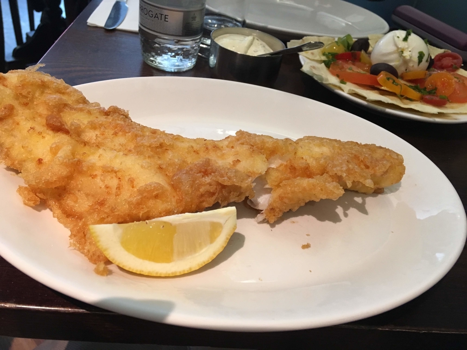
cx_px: 234
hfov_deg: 61.7
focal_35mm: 29
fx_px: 391
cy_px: 175
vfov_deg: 48.2
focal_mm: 4.15
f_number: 2.2
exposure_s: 1/33
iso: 160
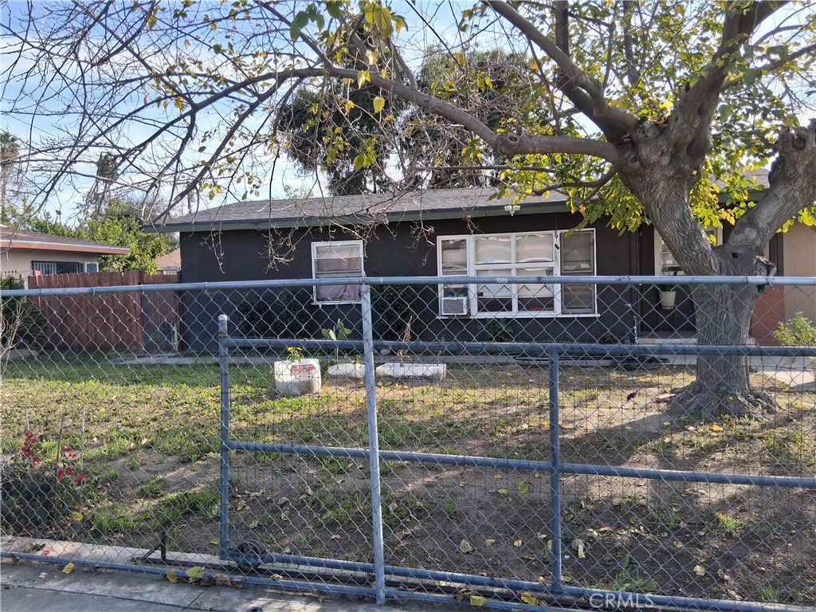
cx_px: 408
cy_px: 306
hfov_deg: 67.3
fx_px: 613
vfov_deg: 53.1
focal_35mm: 26
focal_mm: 3.98
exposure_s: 1/262
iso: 25
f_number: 1.8
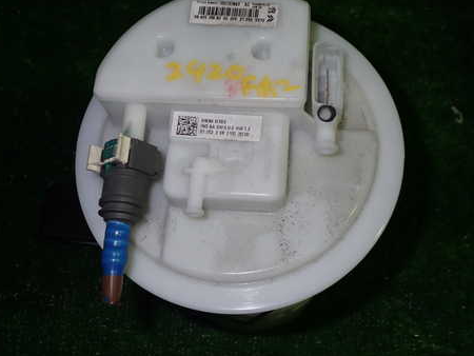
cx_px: 235
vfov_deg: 30.2
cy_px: 151
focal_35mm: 48
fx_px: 658
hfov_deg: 39.6
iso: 200
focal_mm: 6.37
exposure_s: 1/40
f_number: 7.1
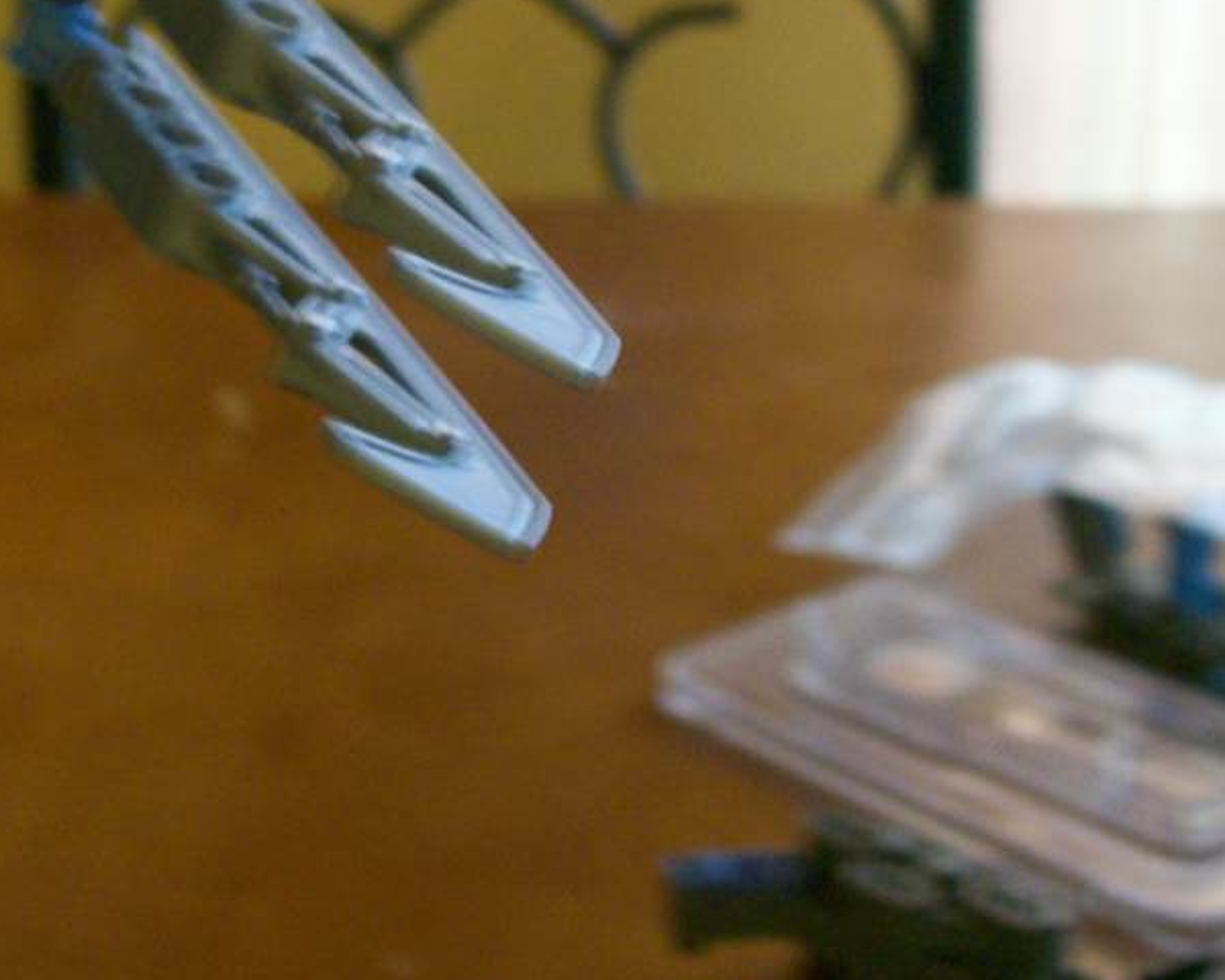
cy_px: 247
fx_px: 2719
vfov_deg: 20.3
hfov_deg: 24.9
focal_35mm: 75
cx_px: 218
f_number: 3
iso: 160
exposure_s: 1/8
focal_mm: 7.6
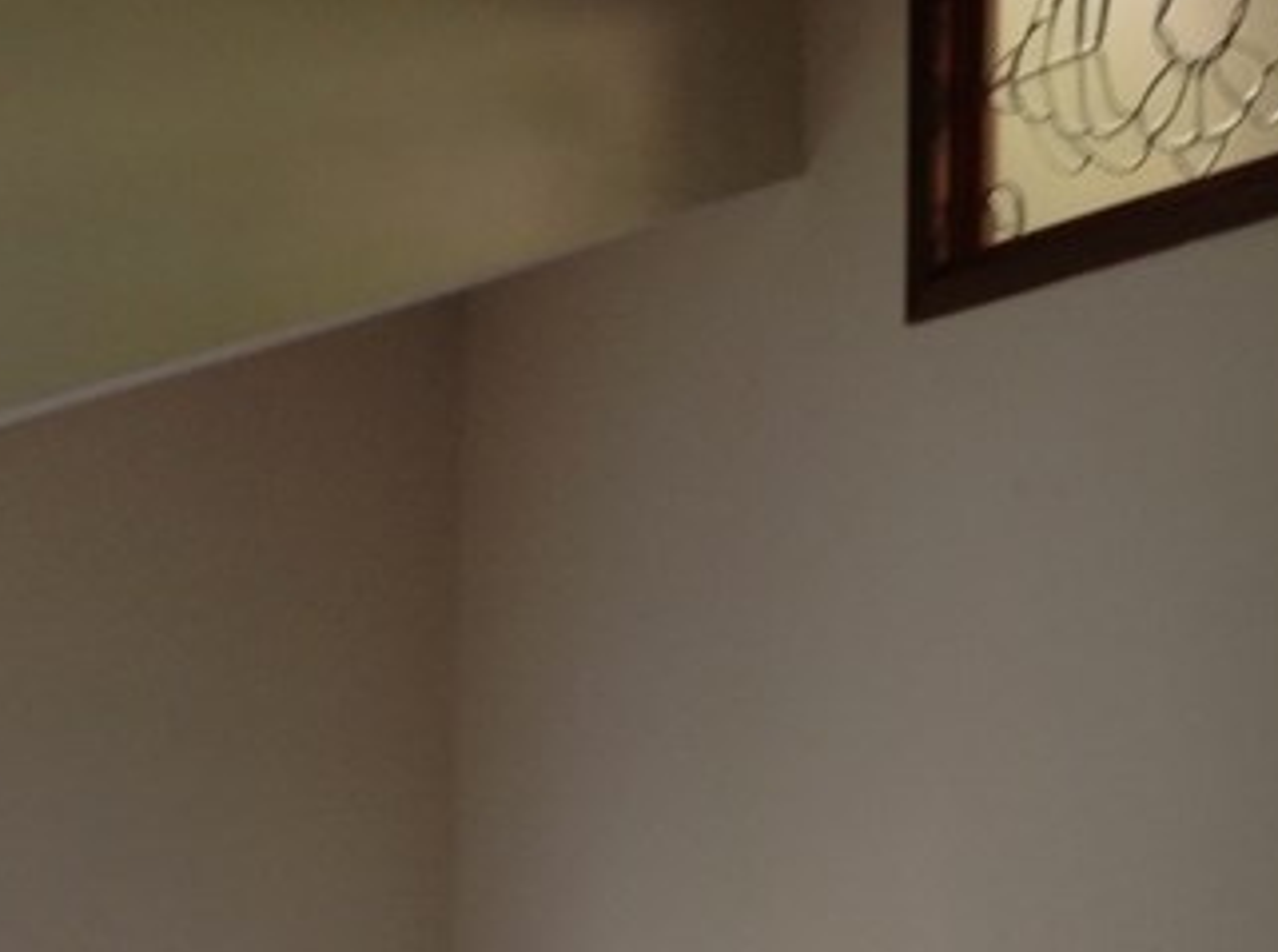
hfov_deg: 17.3
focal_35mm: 112
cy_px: 916
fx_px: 4124
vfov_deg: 13.0
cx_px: 1214
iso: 50
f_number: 2.4
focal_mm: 4.28
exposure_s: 1/17
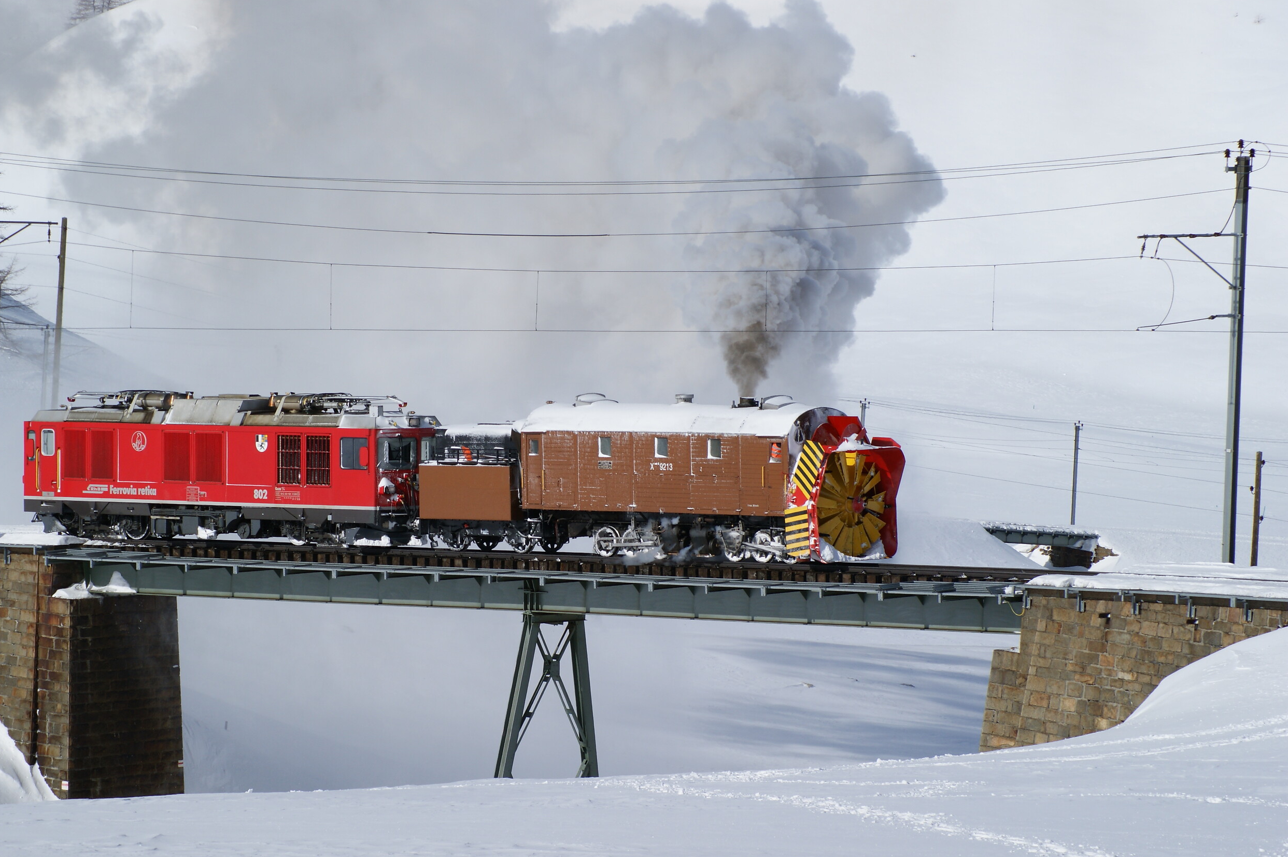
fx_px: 5828
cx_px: 540
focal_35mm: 163
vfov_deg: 8.4
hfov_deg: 12.6
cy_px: 431
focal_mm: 90
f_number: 9
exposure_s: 1/640
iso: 100
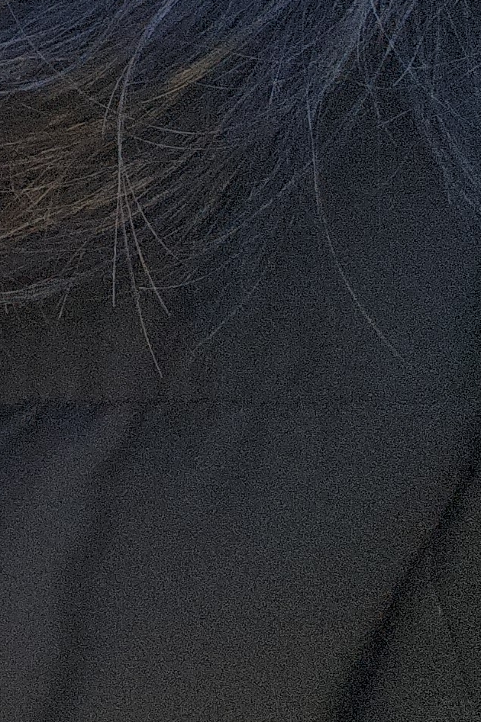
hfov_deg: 9.7
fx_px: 2206
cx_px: -943
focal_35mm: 110
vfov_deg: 17.5
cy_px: -212
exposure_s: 1/120
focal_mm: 3.3
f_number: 2.2
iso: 50
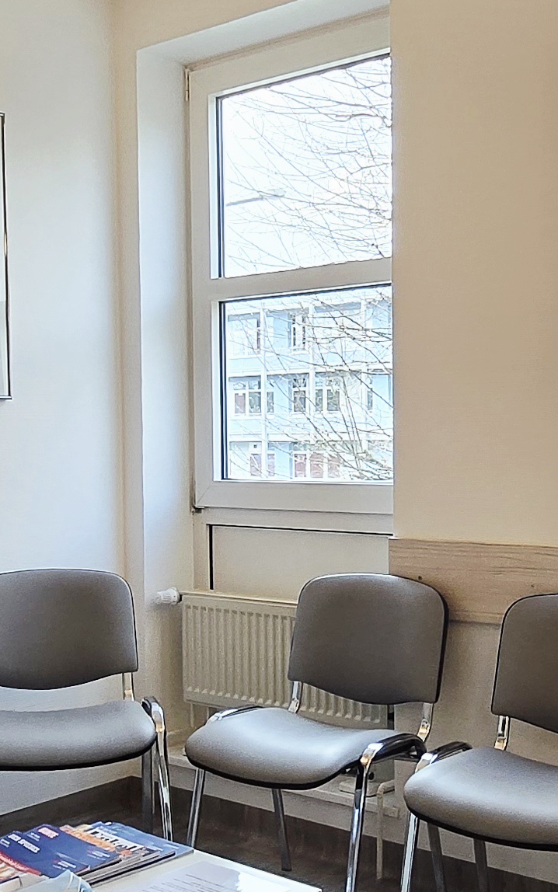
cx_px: 341
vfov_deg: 41.7
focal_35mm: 48
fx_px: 1167
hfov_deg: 26.8
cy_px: 510
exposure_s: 1/50.3
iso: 64
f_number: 2.2
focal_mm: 1.7
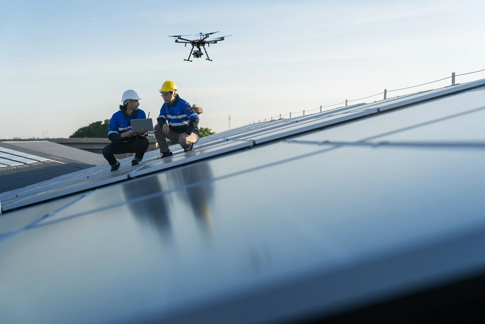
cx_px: 242
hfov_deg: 28.8
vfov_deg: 19.5
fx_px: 943
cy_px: 162
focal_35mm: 70
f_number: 4
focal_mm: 70
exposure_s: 1/1250
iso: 250
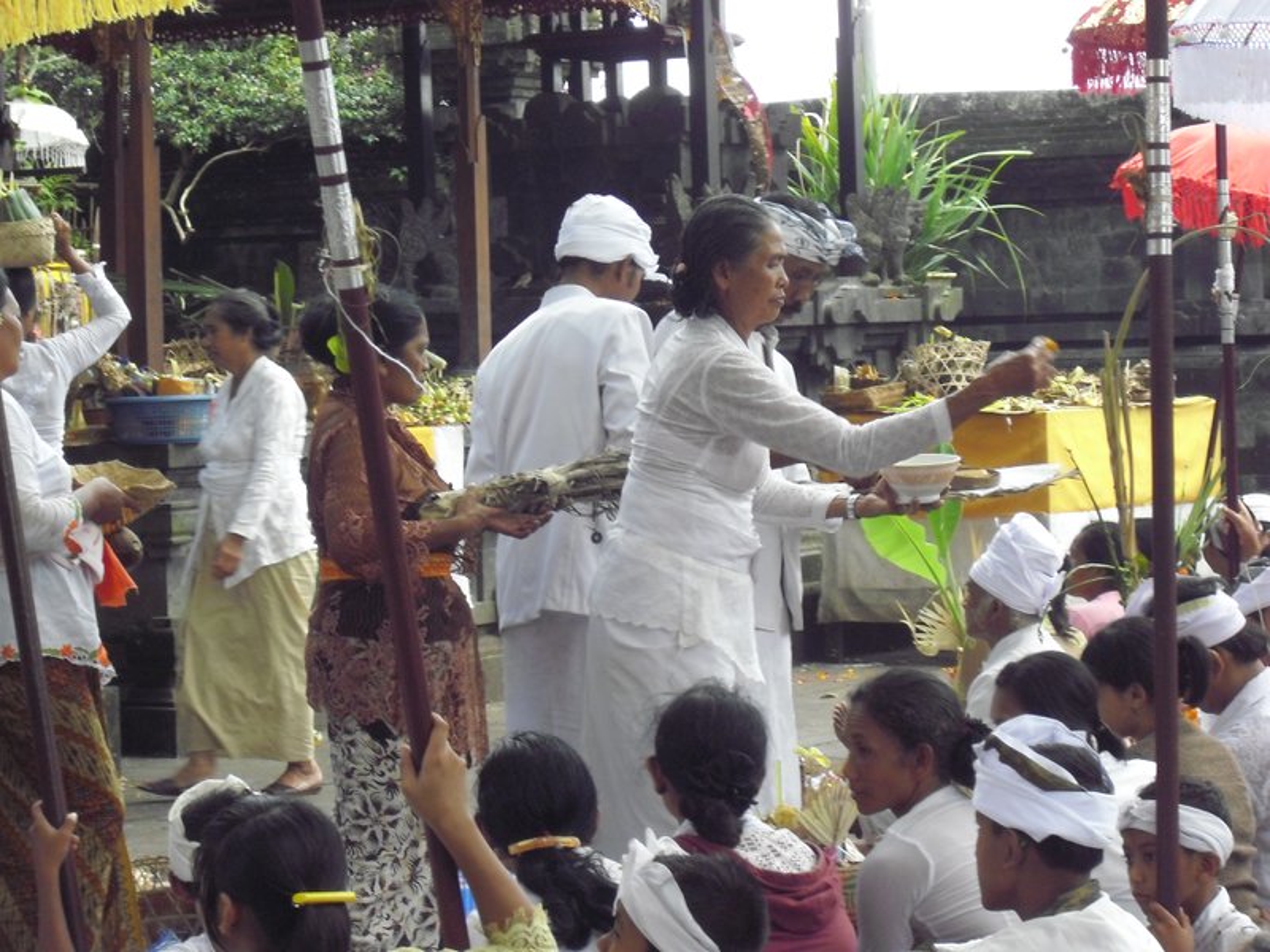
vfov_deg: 13.1
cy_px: 476
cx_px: 635
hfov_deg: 17.4
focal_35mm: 113
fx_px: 4146
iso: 200
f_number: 5.2
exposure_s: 1/100
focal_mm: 18.6
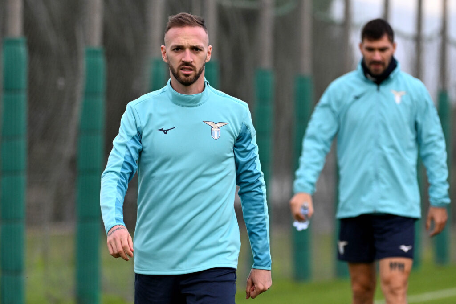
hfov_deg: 5.5
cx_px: 228
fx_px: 4748
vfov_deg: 3.7
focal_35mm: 375
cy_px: 152
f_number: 4
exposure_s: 1/1600
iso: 1250
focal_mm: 250
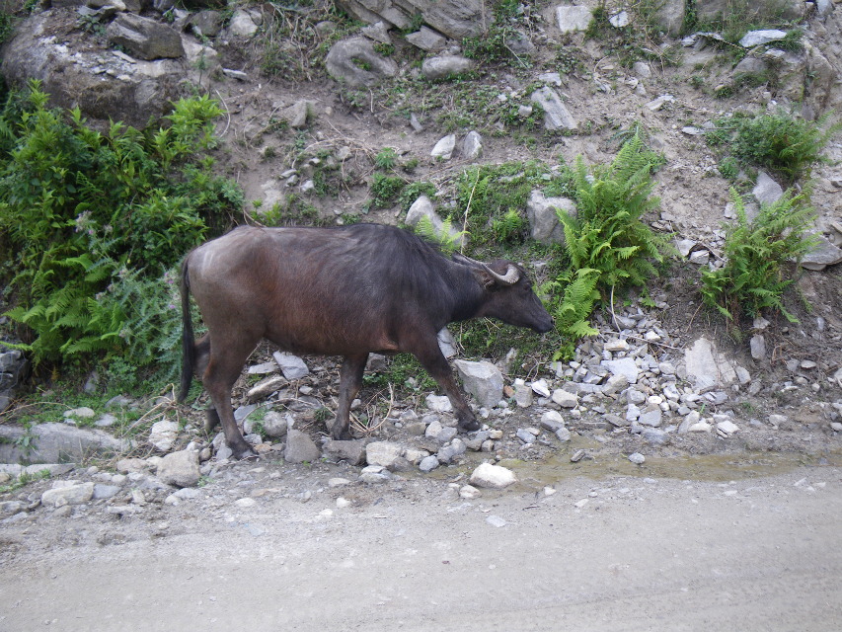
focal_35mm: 28
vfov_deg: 49.8
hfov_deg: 63.4
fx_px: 681
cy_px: 316
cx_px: 421
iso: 50
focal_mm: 5
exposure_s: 1/125
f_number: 3.5
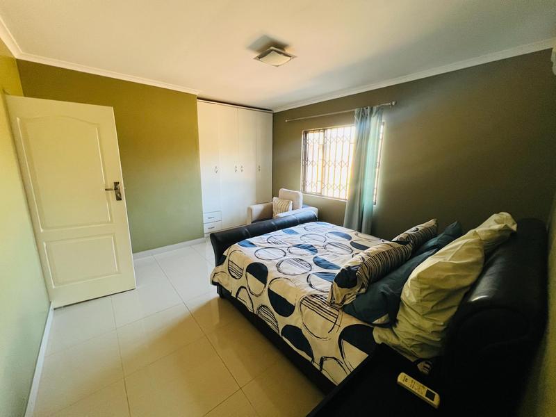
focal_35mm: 13
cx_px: 278
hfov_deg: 106.2
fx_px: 209
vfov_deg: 89.9
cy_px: 208
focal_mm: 1.57
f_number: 1.8
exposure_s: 1/70
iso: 250
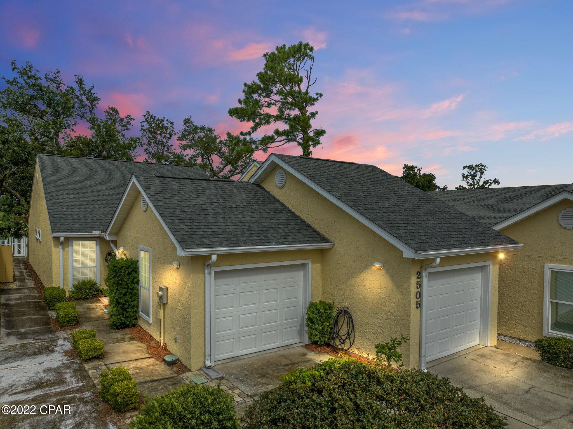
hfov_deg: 71.6
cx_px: 286
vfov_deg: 56.8
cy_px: 214
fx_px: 397
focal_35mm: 24
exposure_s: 1/800
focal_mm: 12.29
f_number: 4
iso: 100
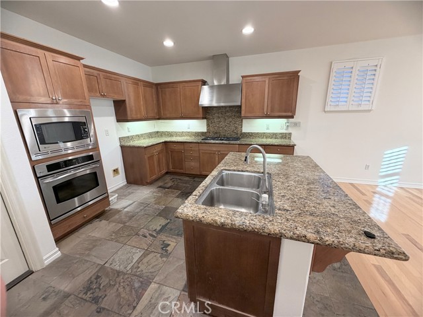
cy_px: 158
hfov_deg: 102.1
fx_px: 171
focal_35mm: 14
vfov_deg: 85.7
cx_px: 212
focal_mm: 2.22
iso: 200
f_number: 2.2
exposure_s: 1/60
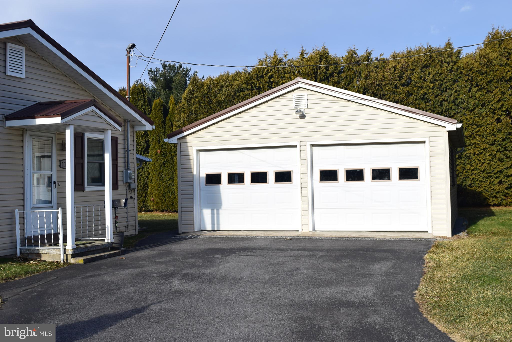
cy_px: 171
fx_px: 598
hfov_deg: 46.4
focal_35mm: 42
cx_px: 256
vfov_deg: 31.9
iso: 250
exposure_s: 1/500
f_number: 11
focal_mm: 28
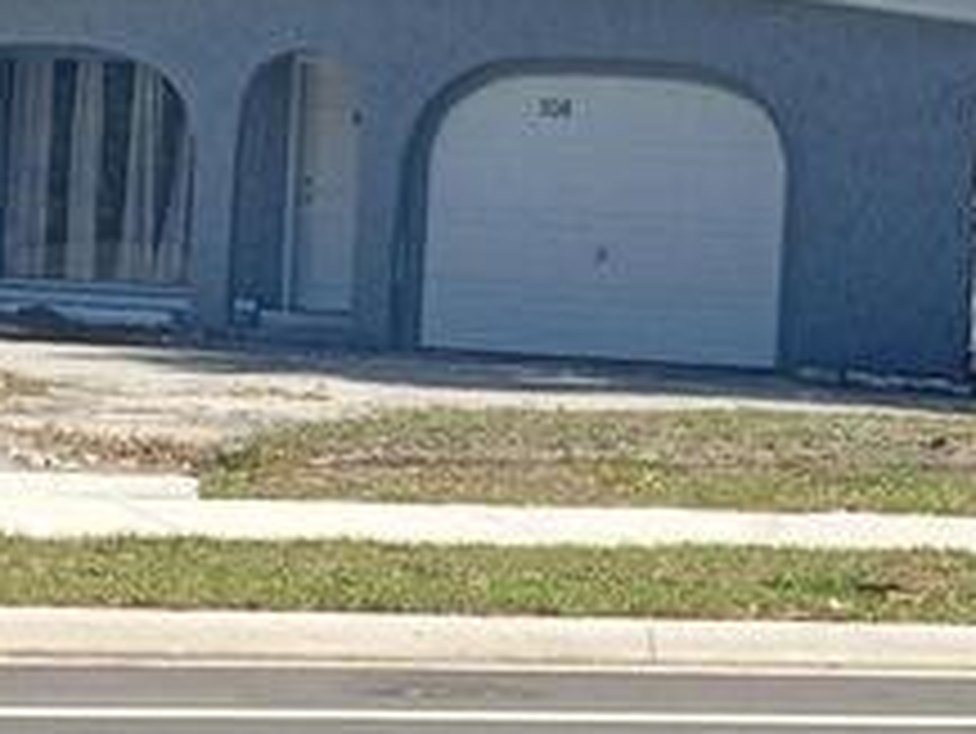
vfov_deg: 11.2
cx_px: 54
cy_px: 351
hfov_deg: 14.7
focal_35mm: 132
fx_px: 3724
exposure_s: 1/1351
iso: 100
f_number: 2.2
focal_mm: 3.71
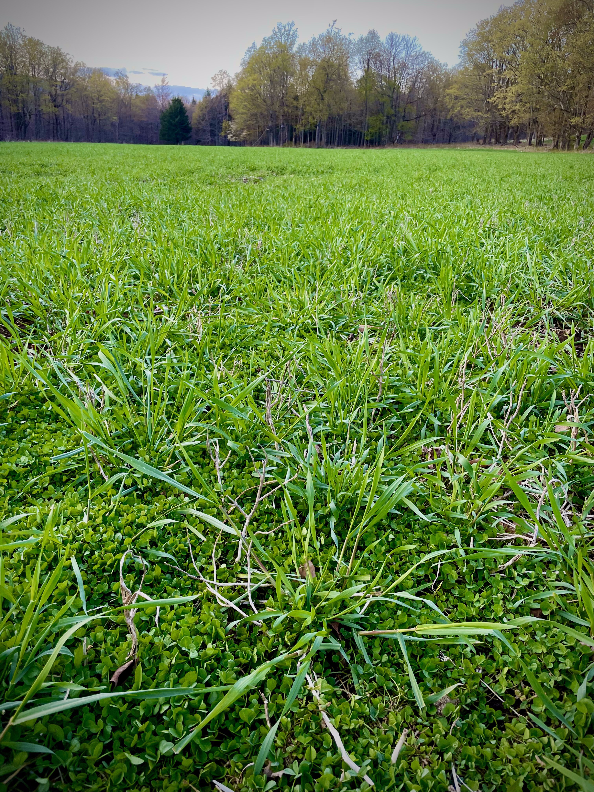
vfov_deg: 67.3
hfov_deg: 53.1
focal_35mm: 26
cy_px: 396
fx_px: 595
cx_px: 297
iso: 125
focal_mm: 4.2
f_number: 1.6
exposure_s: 1/121
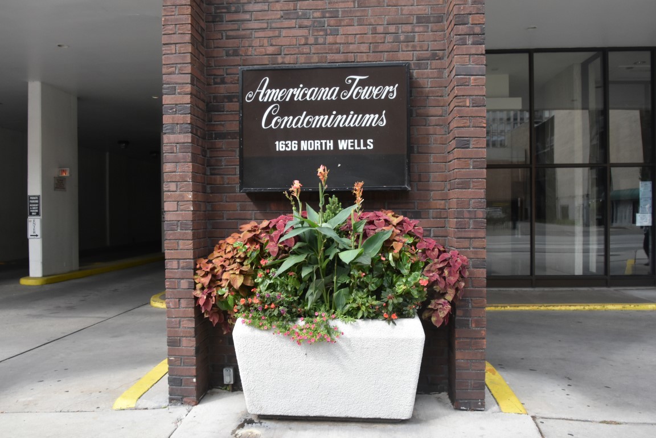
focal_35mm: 27
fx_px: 492
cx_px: 328
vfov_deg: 47.9
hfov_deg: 67.4
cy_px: 219
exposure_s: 1/400
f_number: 8
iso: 800
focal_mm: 18
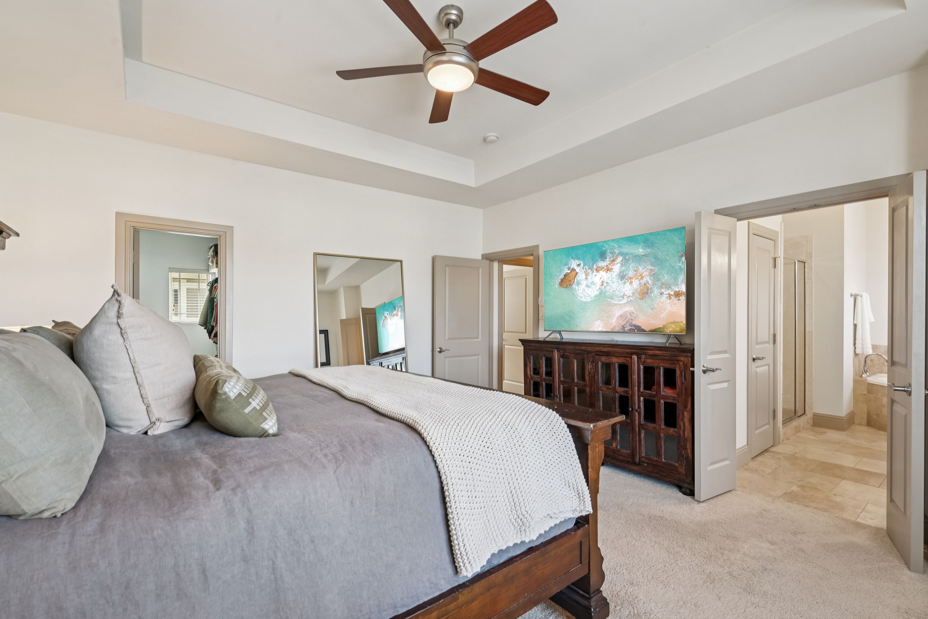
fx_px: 412
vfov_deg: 73.7
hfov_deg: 96.7
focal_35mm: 16
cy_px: 310
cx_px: 464
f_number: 8
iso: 400
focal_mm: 16
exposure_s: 1/13
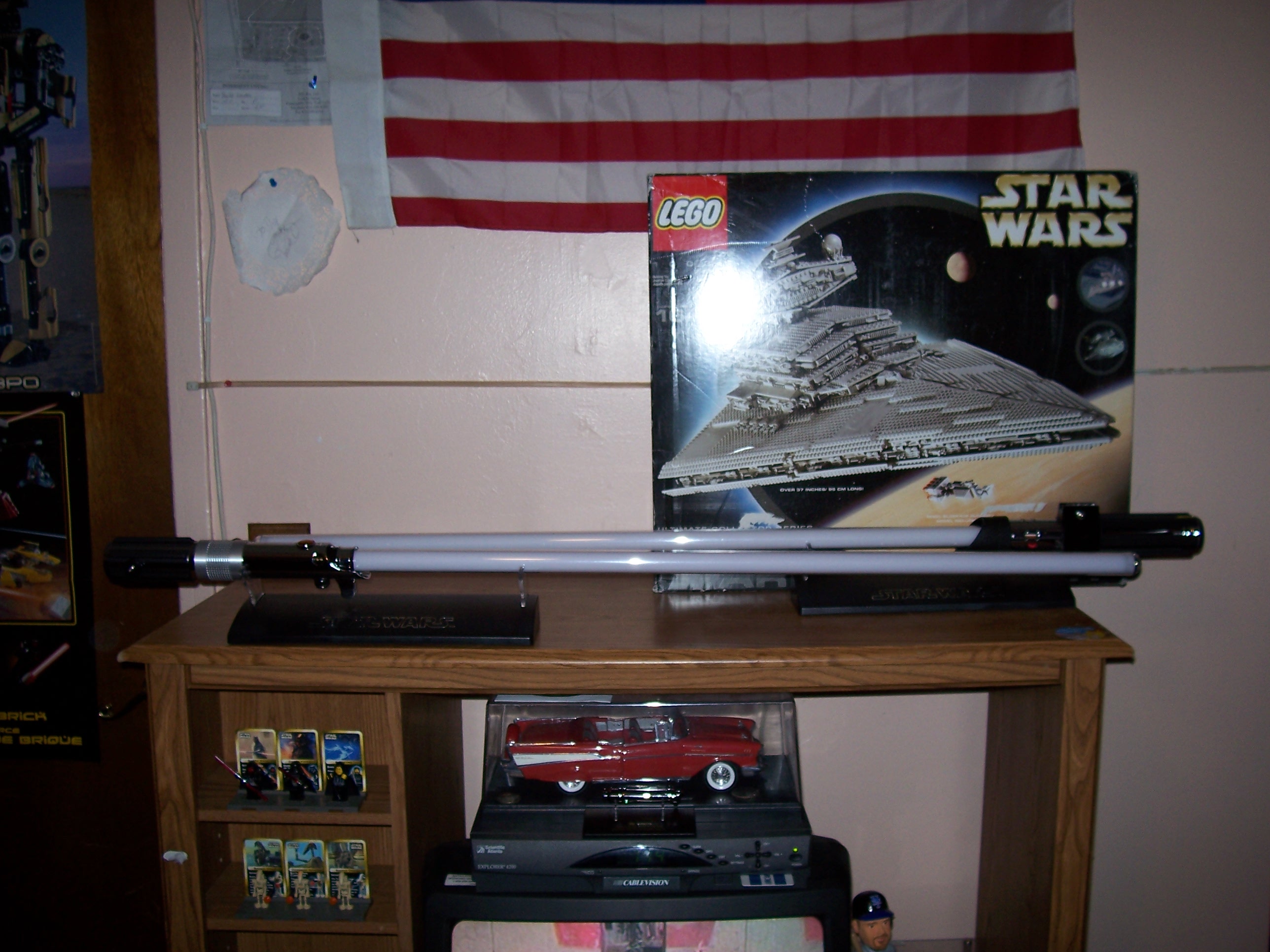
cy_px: 476
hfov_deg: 54.0
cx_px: 635
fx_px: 1247
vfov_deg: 41.8
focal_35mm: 34
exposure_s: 1/60
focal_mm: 5.6
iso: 80
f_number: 2.7
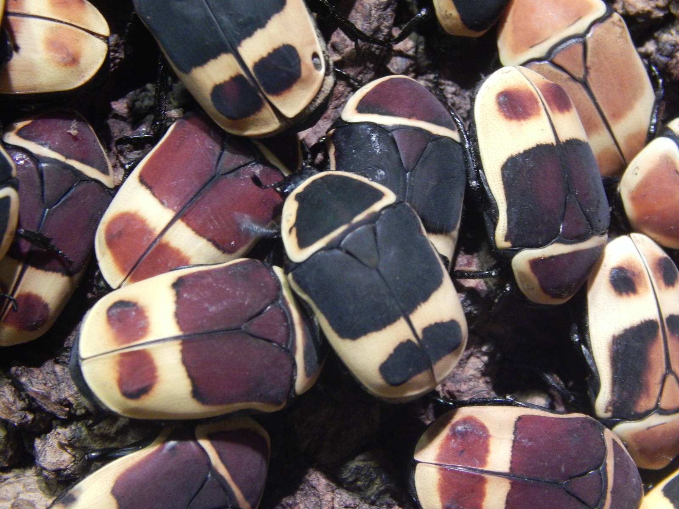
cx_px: 340
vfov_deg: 10.4
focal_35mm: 142
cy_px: 254
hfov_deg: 13.9
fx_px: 2785
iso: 500
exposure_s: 1/15
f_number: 4.9
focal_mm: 25.3
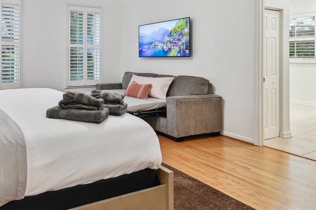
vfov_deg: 48.0
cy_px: 57
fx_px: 228
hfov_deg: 62.9
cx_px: 59
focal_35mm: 26
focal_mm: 10
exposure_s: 1/1.67
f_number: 7.1
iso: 100
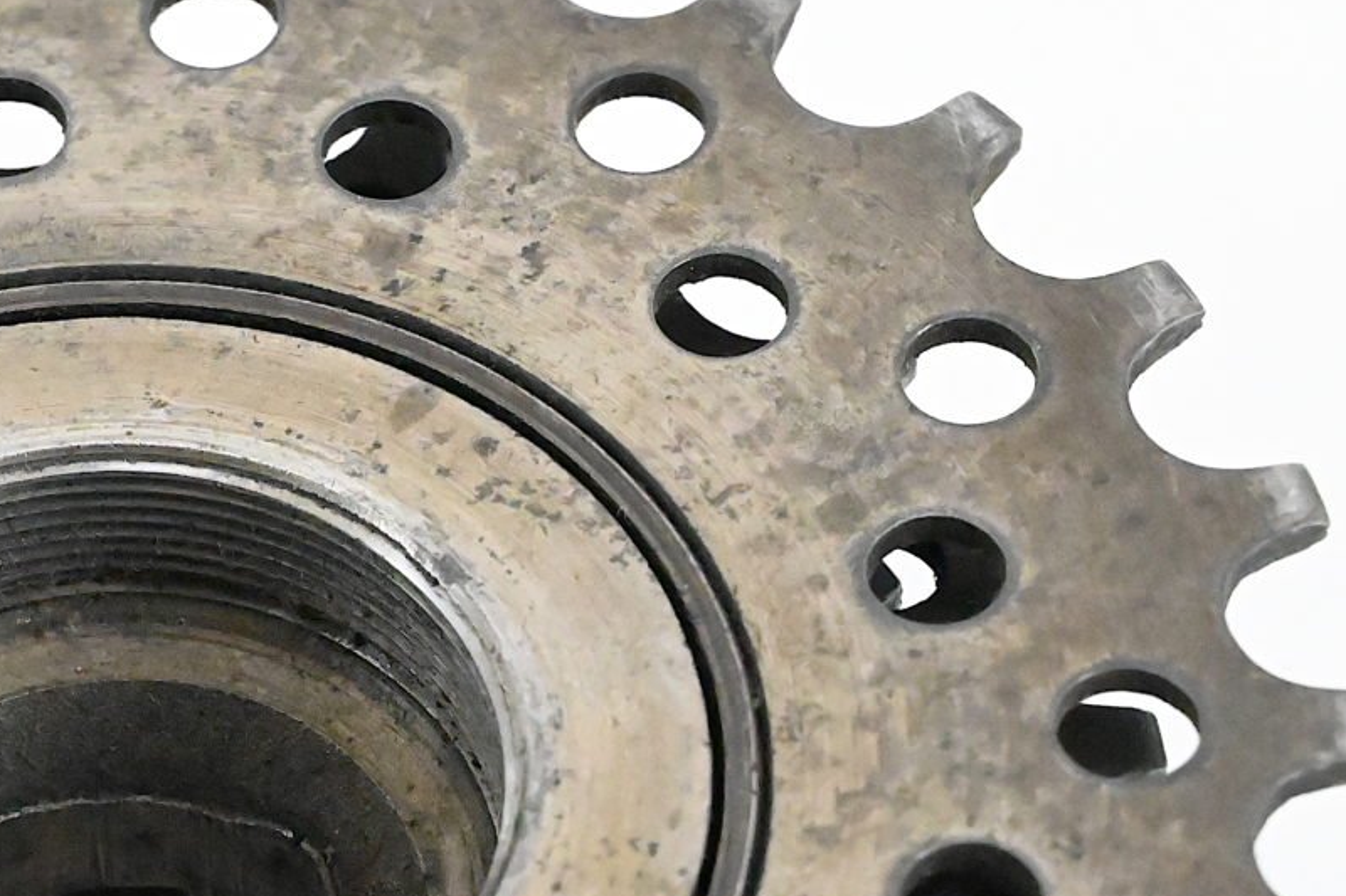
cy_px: 893
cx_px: 96
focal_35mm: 168
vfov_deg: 8.1
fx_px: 6280
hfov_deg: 12.1
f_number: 13
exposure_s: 1/640
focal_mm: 70
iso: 32000
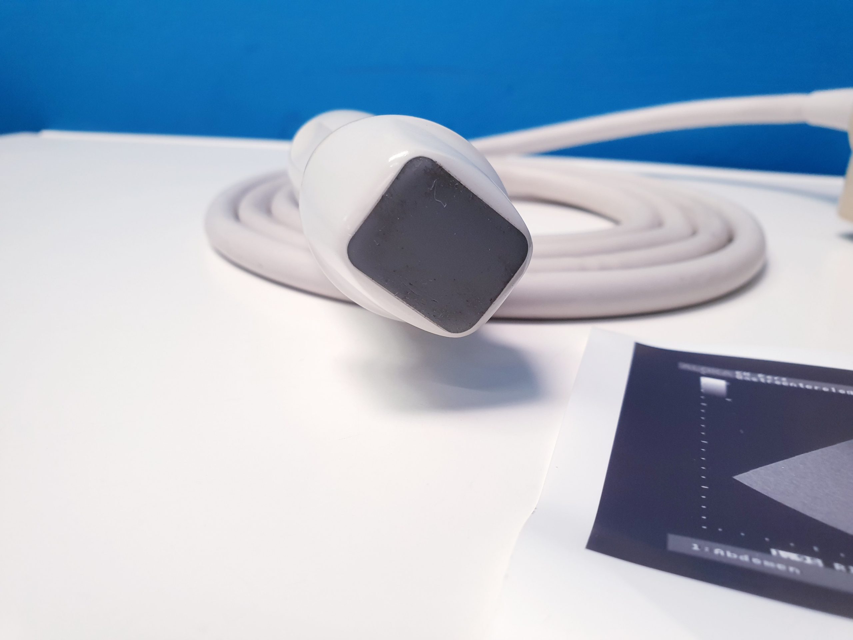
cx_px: 426
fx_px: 641
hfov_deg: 67.3
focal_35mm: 26
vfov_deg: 53.1
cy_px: 320
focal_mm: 4.3
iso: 160
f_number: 2.4
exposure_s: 1/50
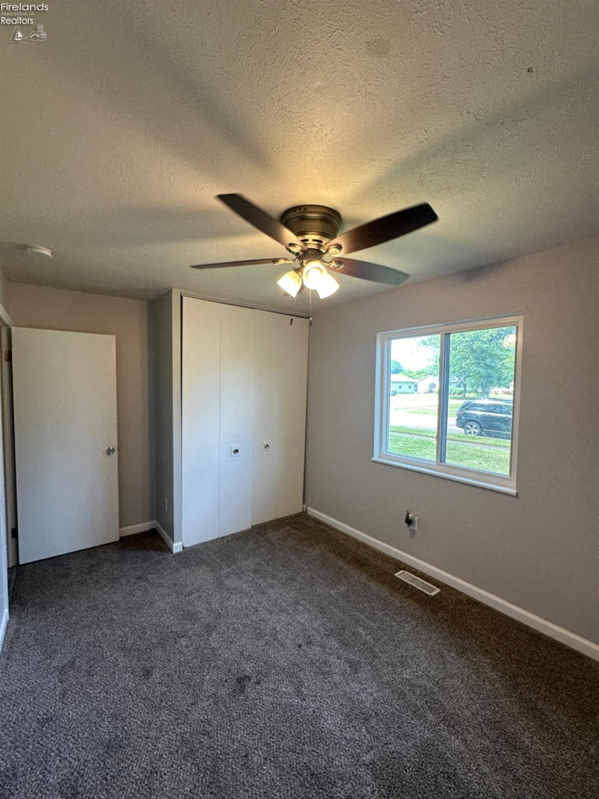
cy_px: 400
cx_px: 300
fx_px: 323
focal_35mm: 14
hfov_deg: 85.7
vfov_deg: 102.1
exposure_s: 1/120
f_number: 2.2
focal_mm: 2.22
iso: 125
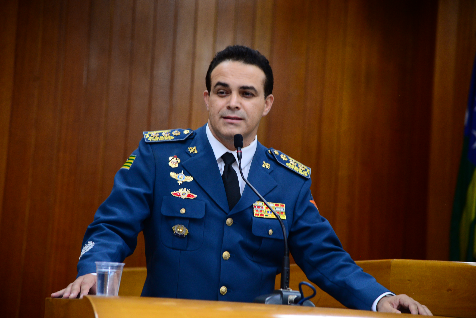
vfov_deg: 13.1
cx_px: 238
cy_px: 159
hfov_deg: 19.4
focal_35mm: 105
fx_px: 1389
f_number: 4
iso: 1600
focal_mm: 105
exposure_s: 1/60
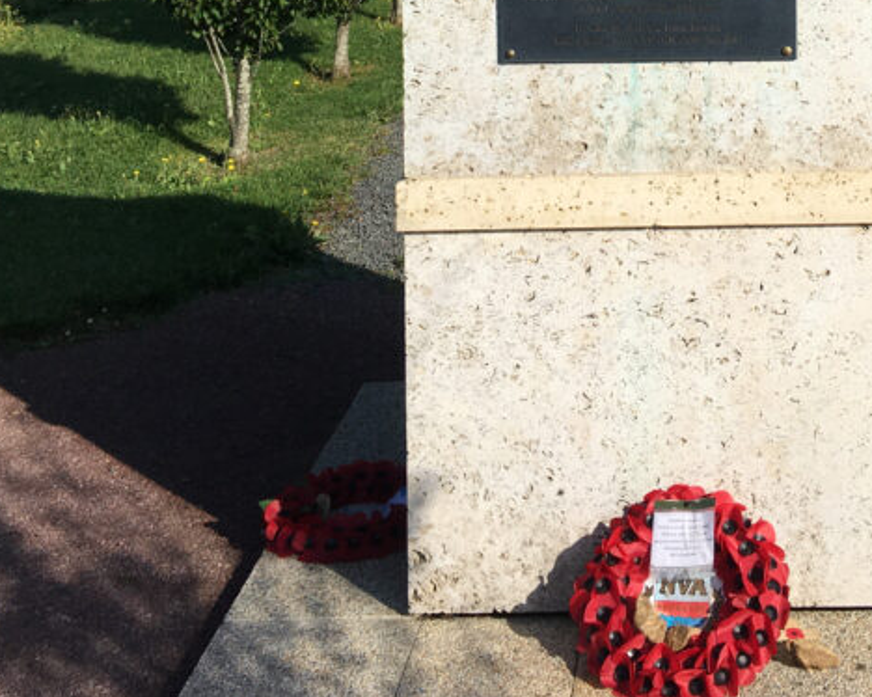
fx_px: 1599
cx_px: 691
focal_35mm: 62
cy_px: -207
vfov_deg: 22.1
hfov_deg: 29.8
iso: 25
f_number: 2.2
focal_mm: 4.15
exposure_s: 1/2404
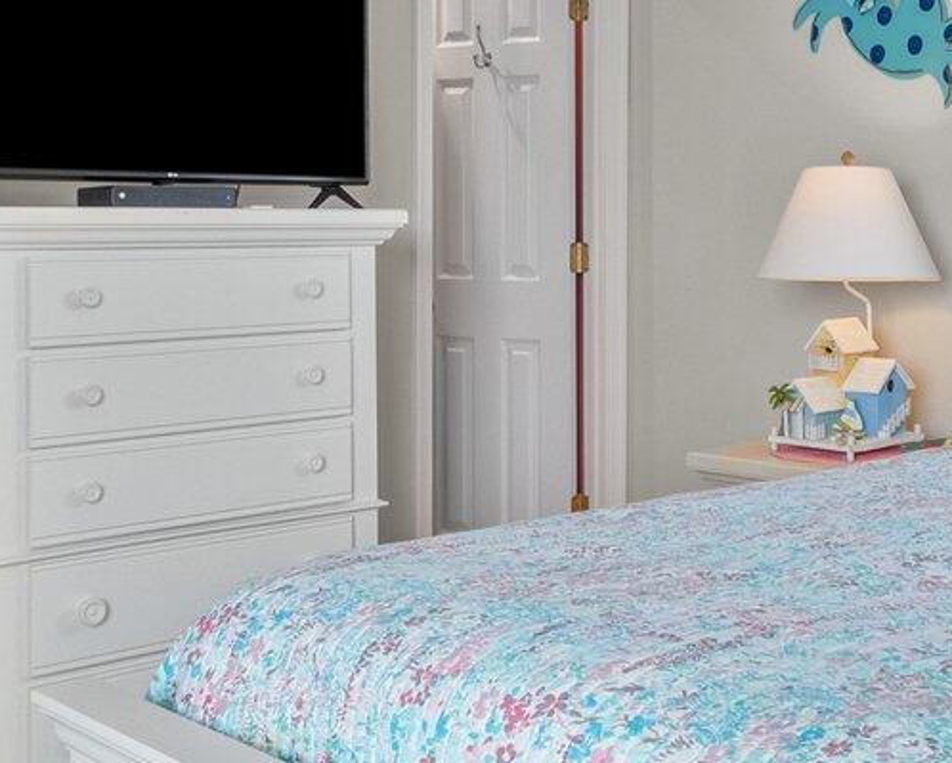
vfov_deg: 27.8
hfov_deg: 33.7
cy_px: 219
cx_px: 761
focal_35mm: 54
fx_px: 1522
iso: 640
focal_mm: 14
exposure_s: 1/40
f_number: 7.1
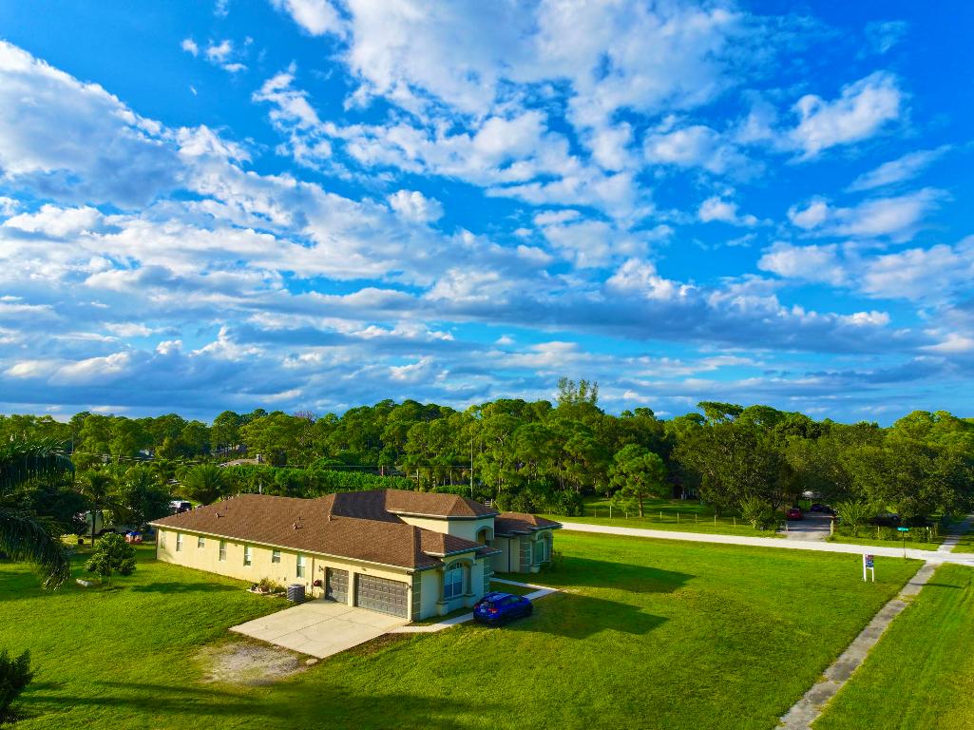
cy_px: 365
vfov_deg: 56.8
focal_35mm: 24
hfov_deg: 71.6
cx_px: 487
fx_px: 675
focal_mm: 12.29
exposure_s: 1/1600
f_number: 2.8
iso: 100
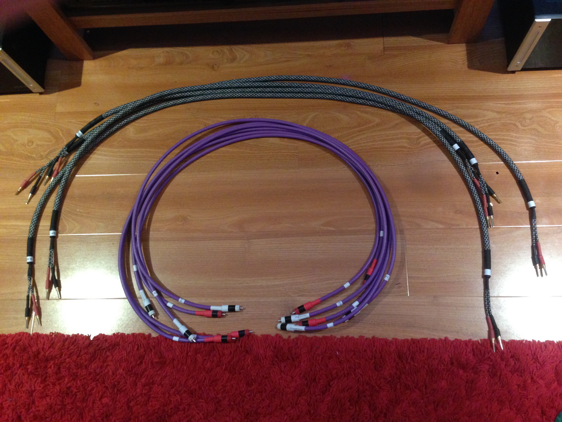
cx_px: 281
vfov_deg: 42.9
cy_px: 211
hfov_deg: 55.4
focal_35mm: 33
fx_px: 536
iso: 400
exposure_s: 1/15
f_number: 2.4
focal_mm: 4.12
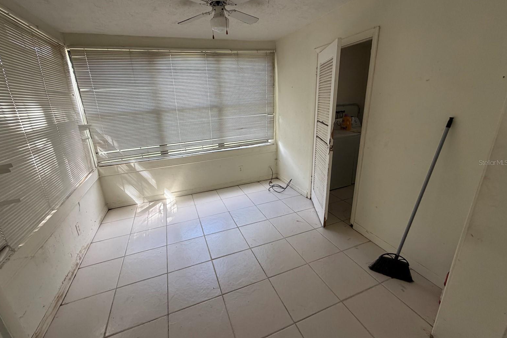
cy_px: 162
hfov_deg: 100.4
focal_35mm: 15
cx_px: 248
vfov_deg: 77.3
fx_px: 211
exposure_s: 1/121
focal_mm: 2.22
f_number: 2.2
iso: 200
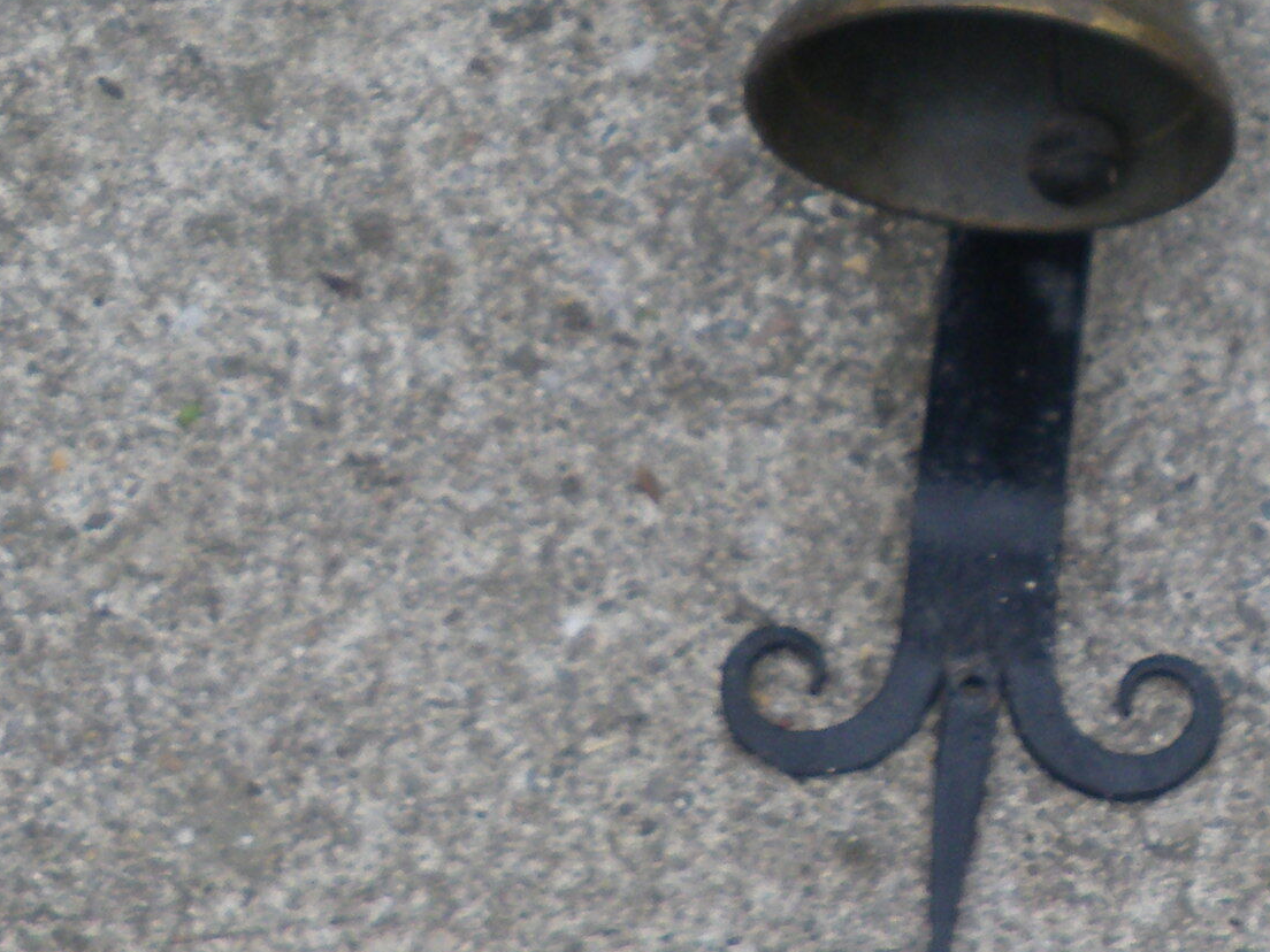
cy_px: 813
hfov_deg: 16.2
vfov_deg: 12.4
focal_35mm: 119
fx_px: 4366
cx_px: 1262
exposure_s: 1/50
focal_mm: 6.3
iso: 80
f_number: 3.5
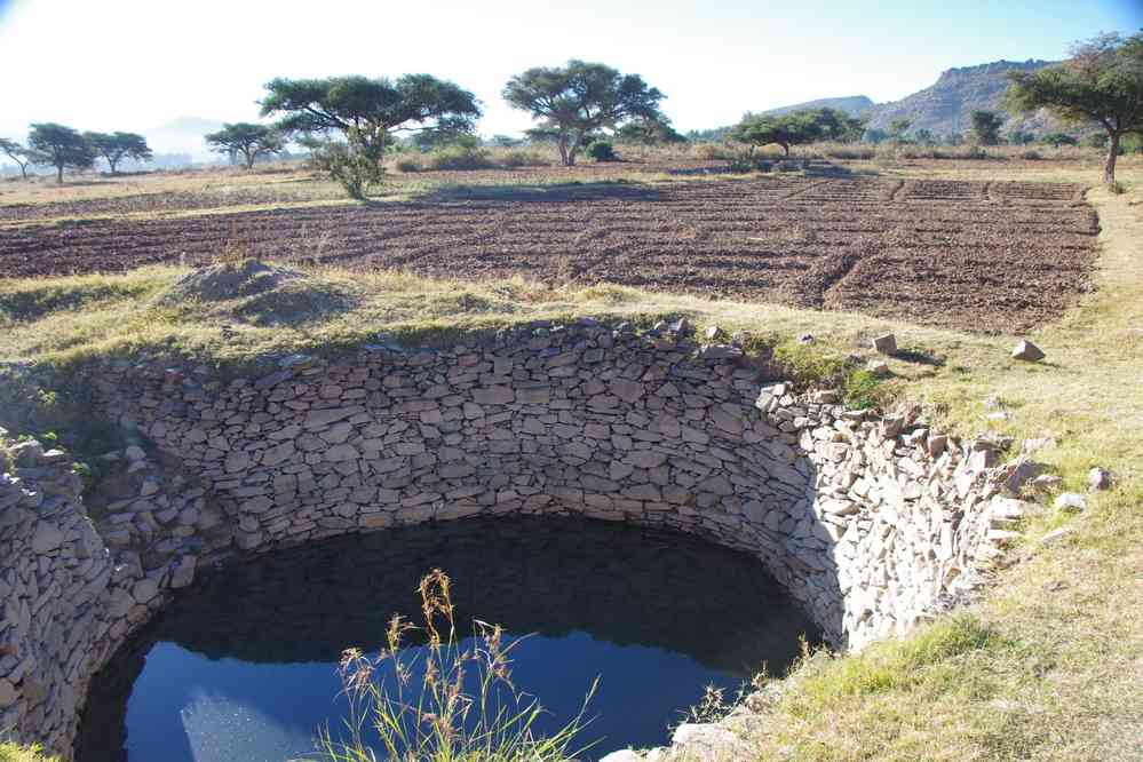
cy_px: 381
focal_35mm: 27
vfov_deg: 47.9
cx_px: 572
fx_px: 857
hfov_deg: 67.4
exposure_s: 1/40
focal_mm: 18
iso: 200
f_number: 8
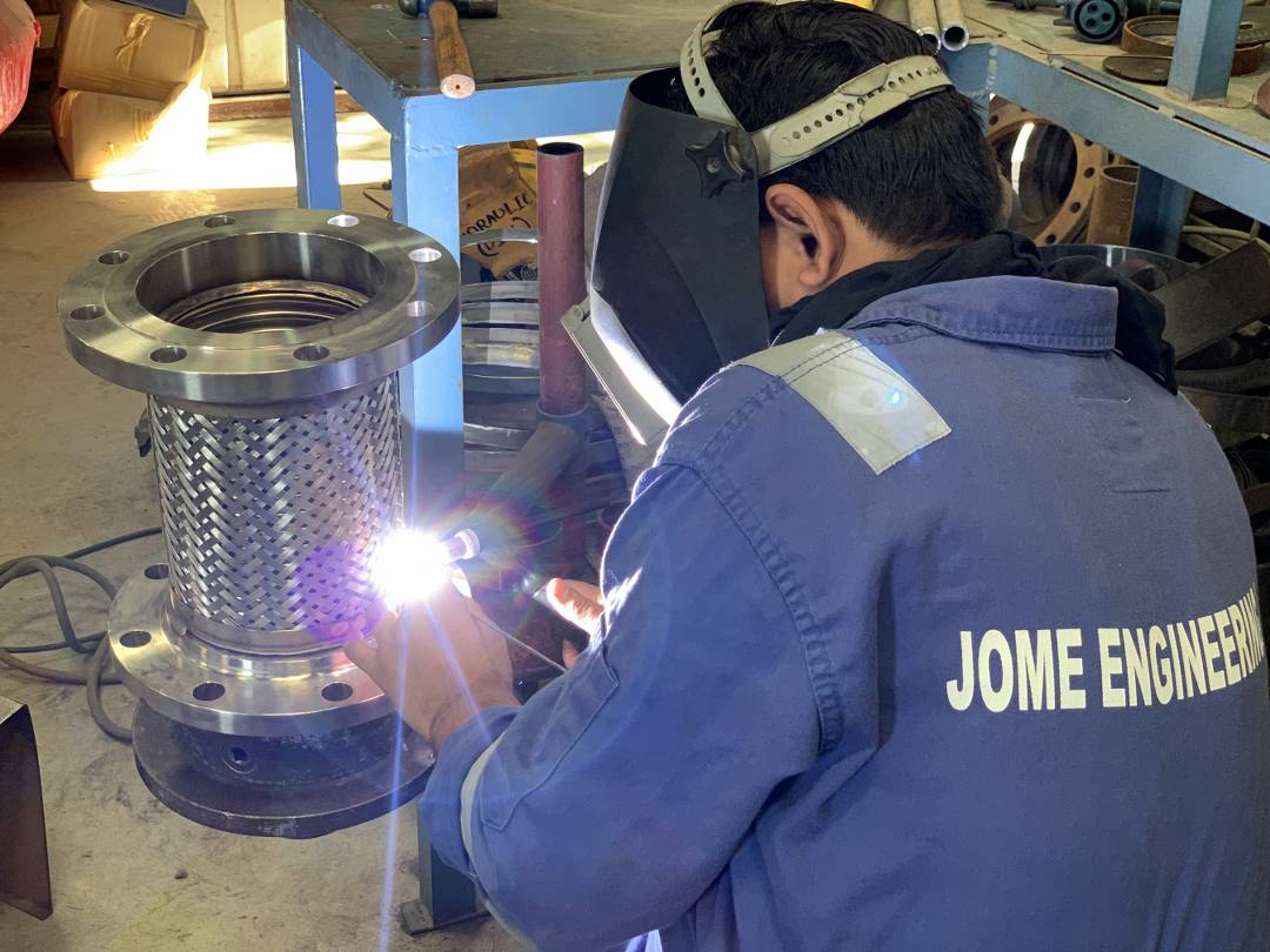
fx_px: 1908
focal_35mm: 52
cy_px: 476
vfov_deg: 28.0
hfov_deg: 36.8
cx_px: 635
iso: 160
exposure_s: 1/60
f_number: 2.4
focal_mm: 6
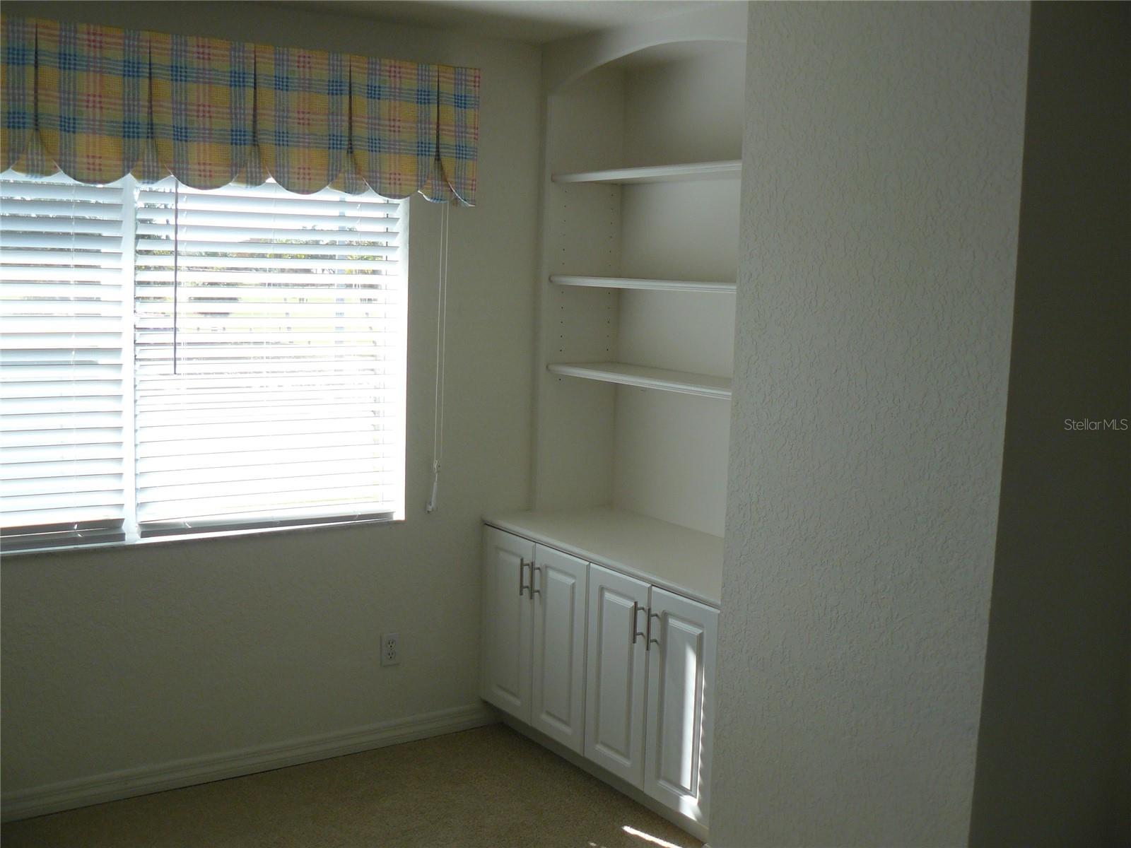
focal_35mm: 36
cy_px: 424
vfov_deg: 39.7
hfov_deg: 51.4
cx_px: 566
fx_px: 1176
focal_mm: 6
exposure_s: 1/250
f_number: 2.8
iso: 100
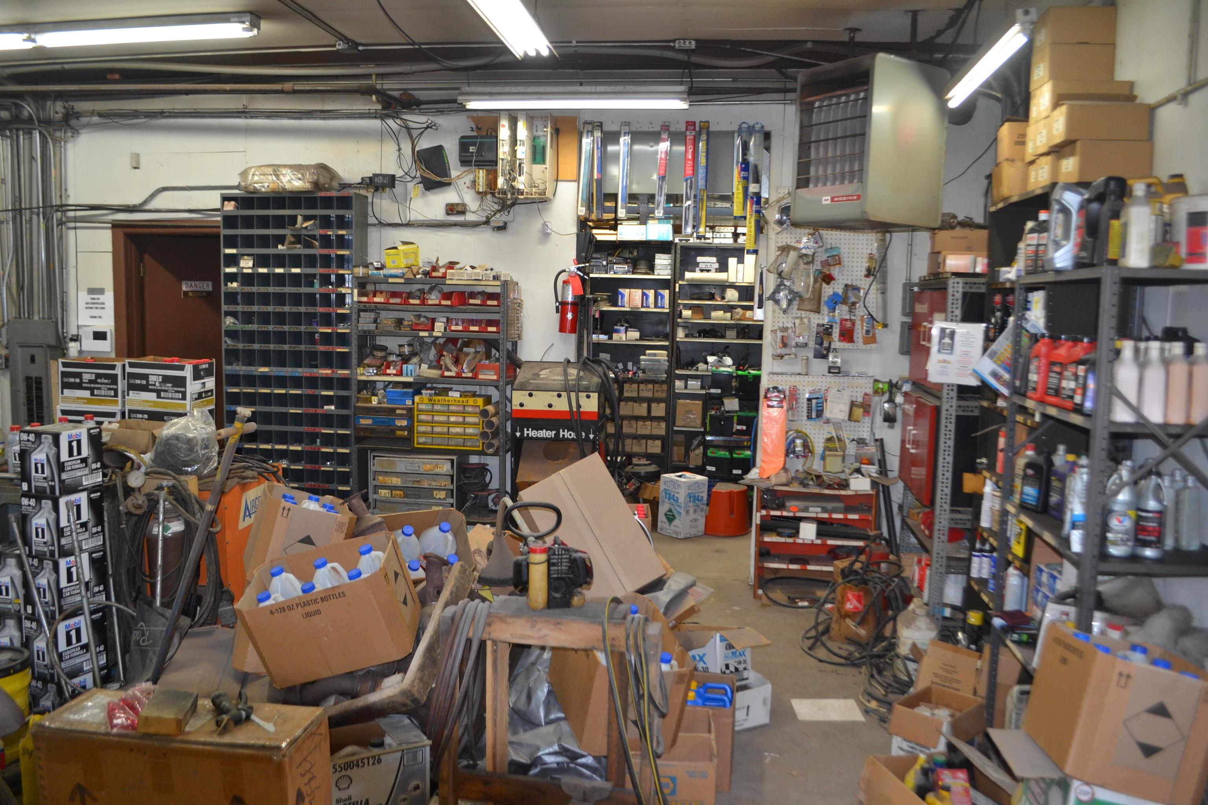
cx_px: 604
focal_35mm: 27
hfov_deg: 67.4
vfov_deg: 47.9
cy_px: 402
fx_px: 906
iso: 640
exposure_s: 1/60
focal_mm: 18
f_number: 3.5
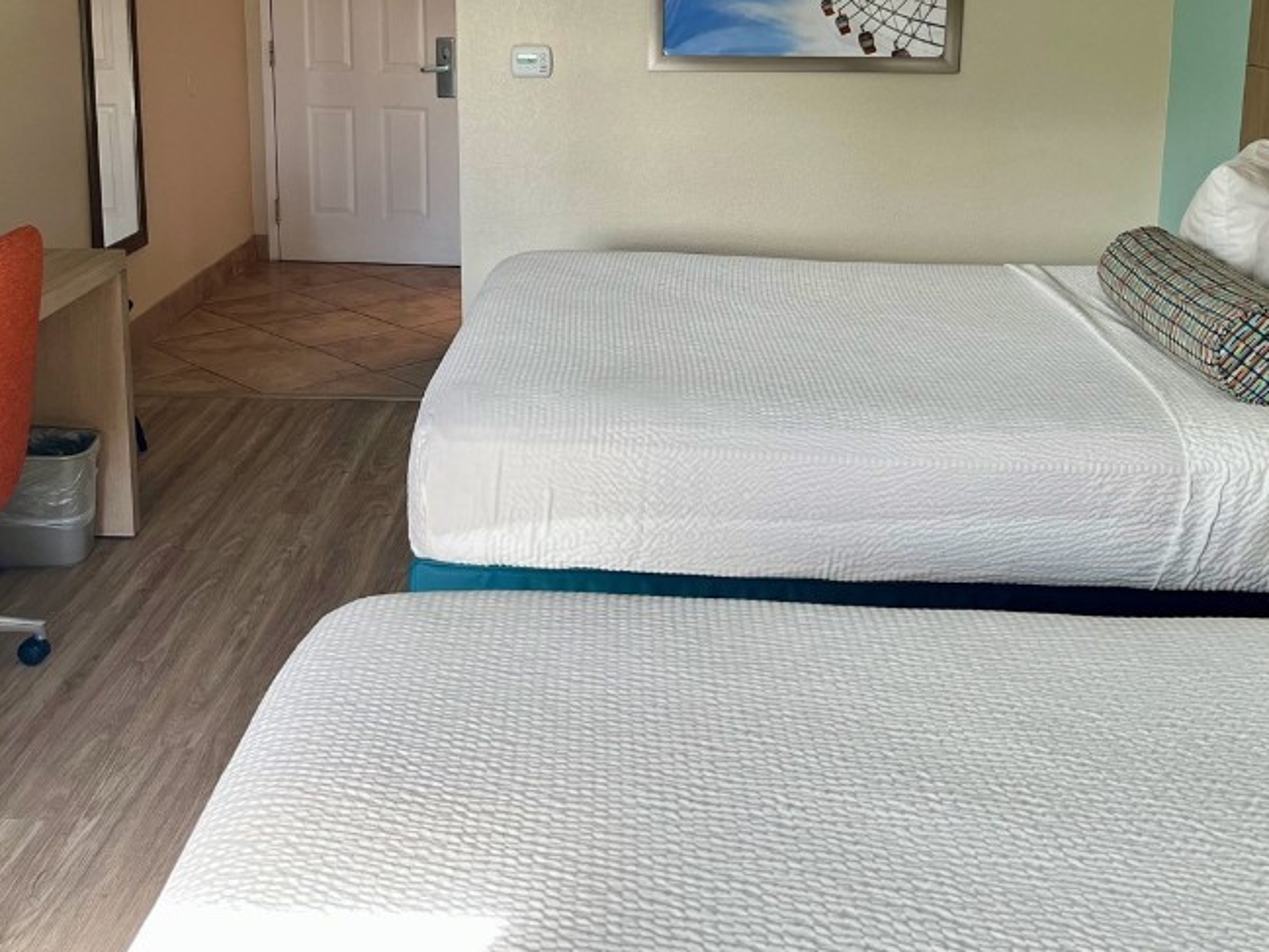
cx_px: 604
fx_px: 1503
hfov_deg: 45.8
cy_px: 215
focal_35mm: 41
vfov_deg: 34.3
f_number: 1.6
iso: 64
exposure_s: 1/120
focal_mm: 5.1
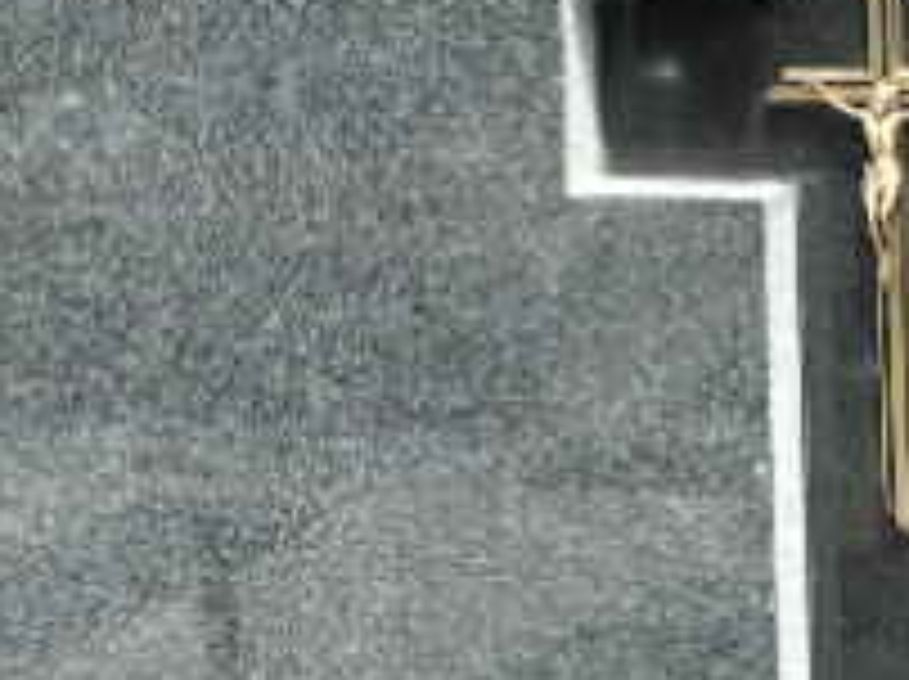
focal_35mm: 146
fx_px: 3829
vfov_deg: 10.1
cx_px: 918
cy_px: 617
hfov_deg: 13.3
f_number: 4.1
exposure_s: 1/250
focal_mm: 8.2
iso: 80
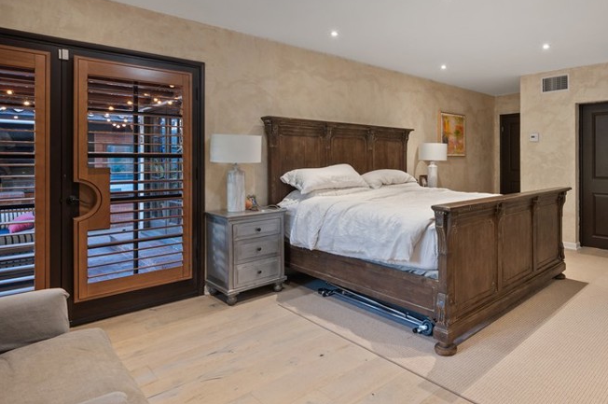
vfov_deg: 56.8
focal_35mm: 22
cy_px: 171
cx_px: 402
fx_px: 371
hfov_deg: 76.3
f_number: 8
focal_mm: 14
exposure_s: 1/4
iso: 100
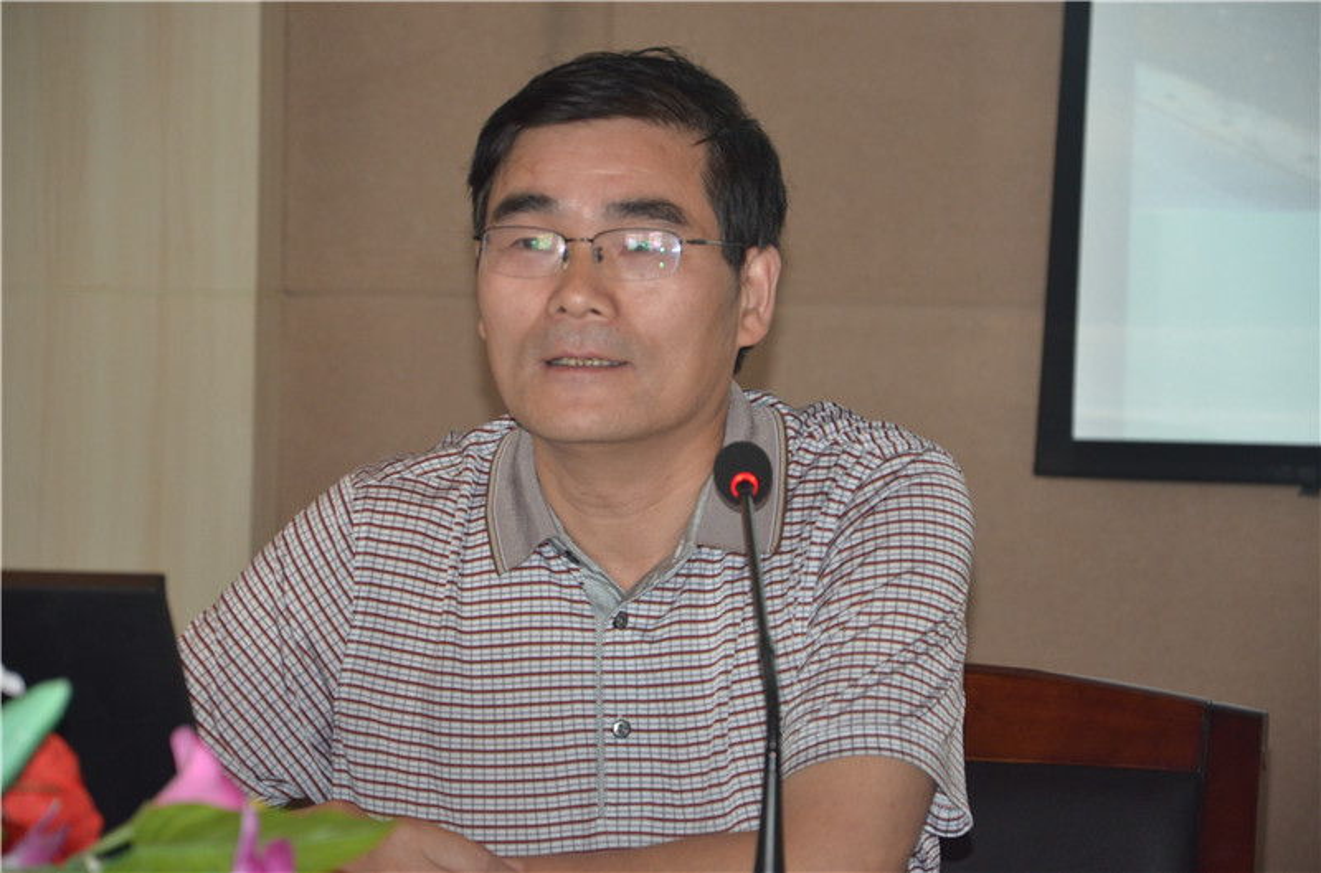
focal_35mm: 158
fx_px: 5765
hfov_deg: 13.1
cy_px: 436
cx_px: 660
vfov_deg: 8.7
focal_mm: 105
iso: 800
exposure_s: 1/60
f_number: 5.6
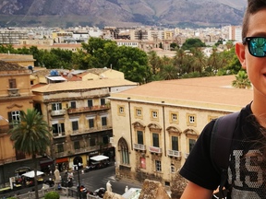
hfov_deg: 30.5
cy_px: 147
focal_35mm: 60
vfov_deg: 24.2
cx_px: 248
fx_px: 461
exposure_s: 1/305
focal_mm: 4.5
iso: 50
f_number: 2.2
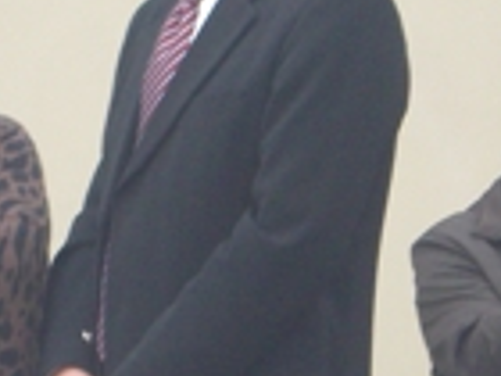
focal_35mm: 335
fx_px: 4848
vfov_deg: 4.4
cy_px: 251
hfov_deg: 5.9
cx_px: 97
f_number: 4.8
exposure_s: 1/60
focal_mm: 17.4
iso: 200
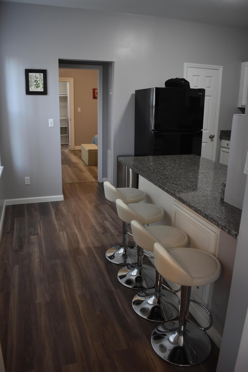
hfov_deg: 47.9
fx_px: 279
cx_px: 124
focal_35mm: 27
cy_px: 186
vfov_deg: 67.4
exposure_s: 1/60
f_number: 3.5
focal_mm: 18
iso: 1000
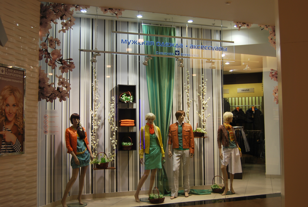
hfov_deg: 49.5
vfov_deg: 34.4
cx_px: 154
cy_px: 104
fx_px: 334
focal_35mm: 39
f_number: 4.5
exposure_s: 1/80
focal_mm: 26
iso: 200
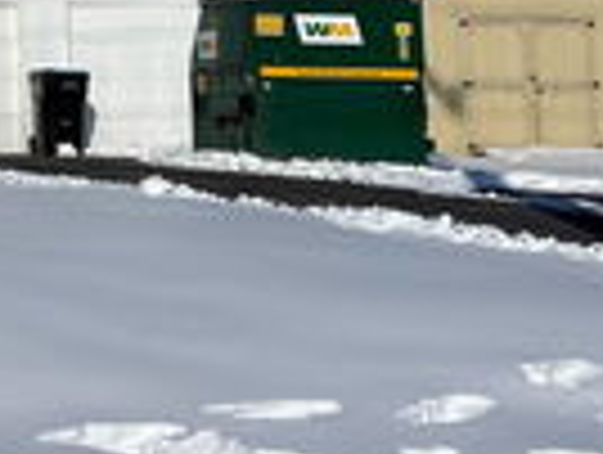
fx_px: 1728
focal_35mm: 99
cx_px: -450
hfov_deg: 16.8
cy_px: -139
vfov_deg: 14.4
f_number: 1.6
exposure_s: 1/13333
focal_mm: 5.1
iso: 50
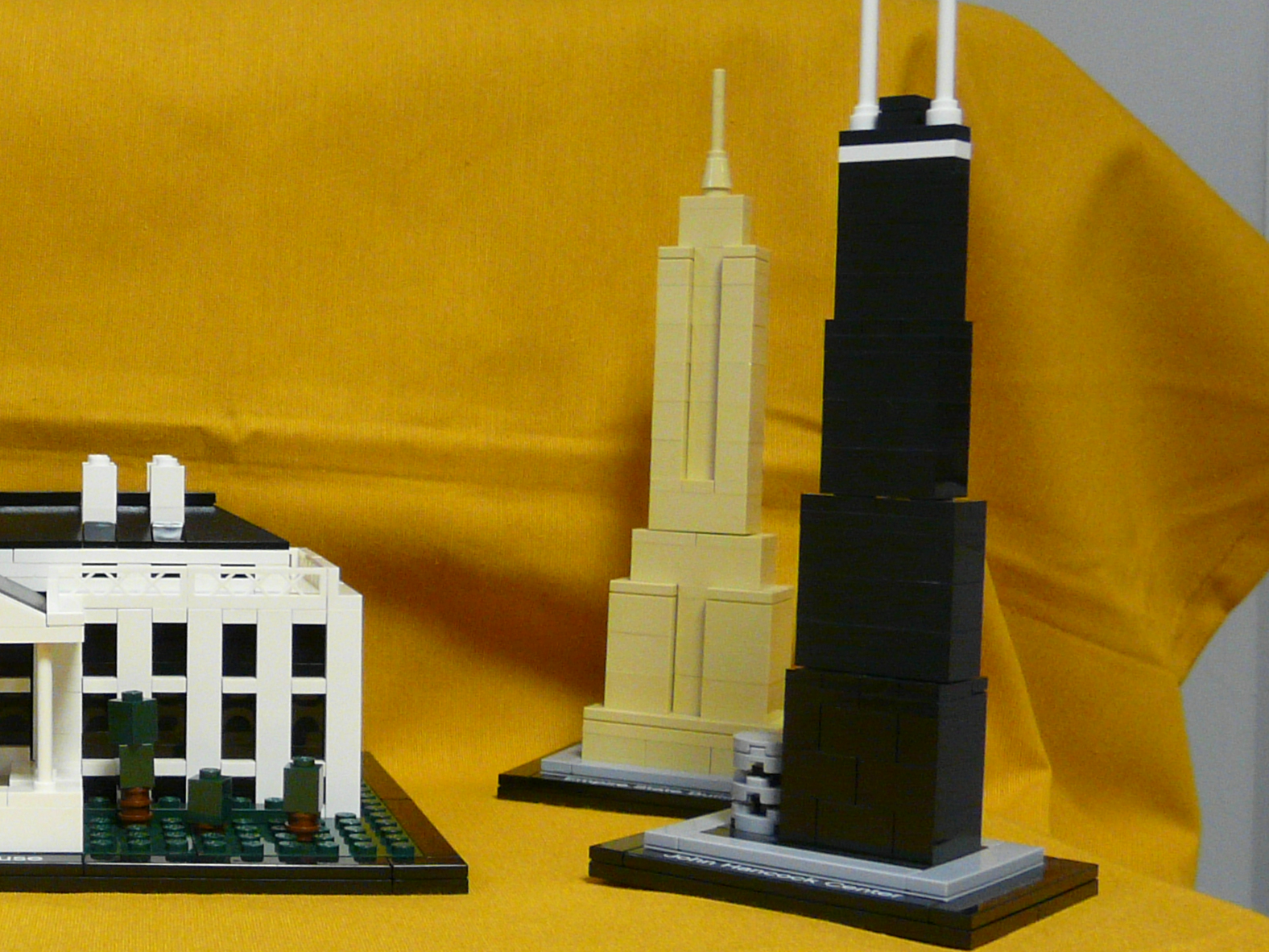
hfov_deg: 30.9
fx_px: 2126
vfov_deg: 25.2
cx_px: 10
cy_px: 445
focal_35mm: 58
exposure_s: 1/20
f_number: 2.8
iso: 200
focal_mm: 4.6
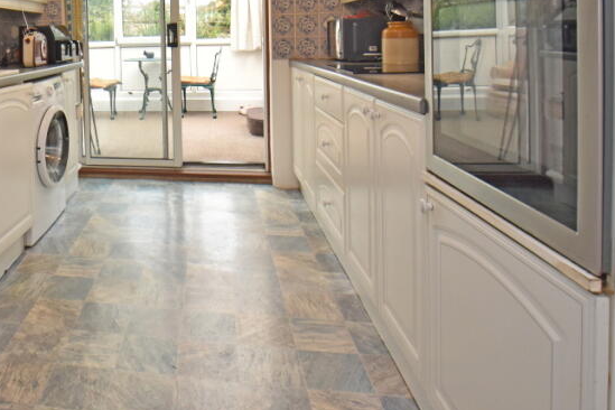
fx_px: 478
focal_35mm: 28
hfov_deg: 60.0
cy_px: 38
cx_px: 119
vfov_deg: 42.4
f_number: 5
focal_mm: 10
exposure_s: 1/200
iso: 640
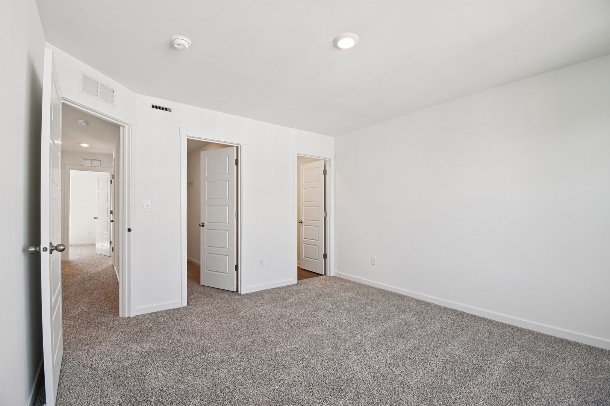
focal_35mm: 15
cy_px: 203
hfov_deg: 100.4
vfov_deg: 77.3
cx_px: 305
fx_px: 254
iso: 125
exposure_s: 1/15
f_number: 8
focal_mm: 10
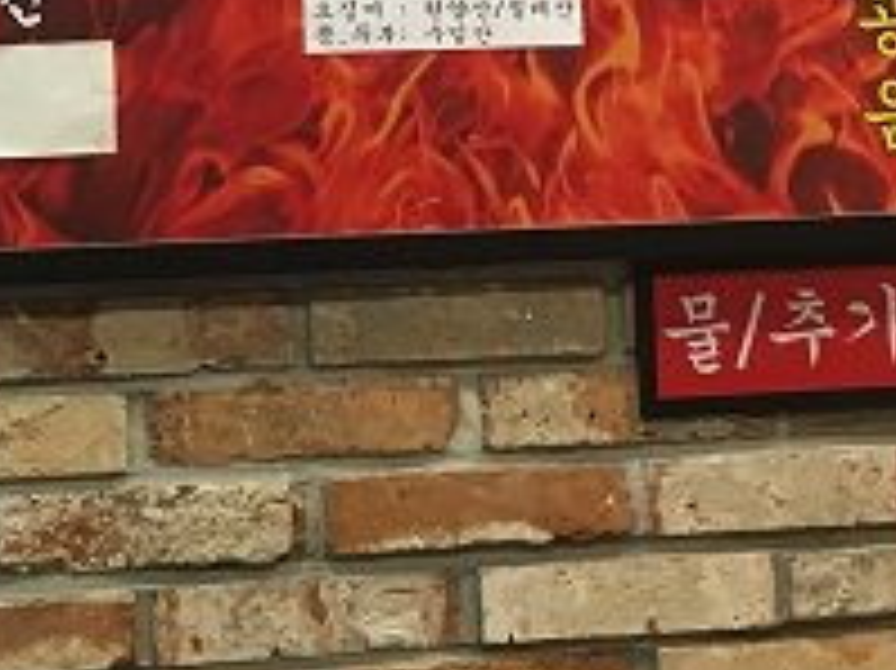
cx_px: -95
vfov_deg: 13.6
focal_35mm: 105
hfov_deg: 18.0
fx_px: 2716
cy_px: -175
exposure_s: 1/30
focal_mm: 4.15
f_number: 2.2
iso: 160
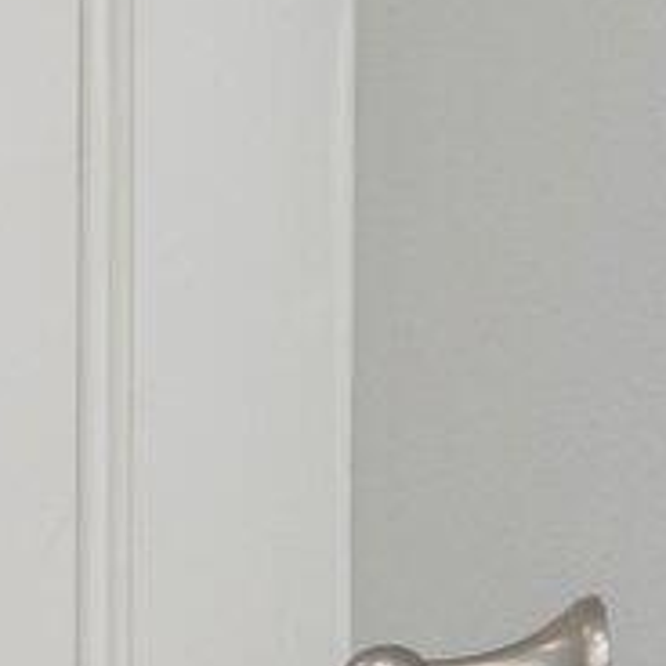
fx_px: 3918
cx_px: -2740
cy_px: 1075
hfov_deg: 6.0
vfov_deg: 9.4
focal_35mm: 180
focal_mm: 19
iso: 320
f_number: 9
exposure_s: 1/60
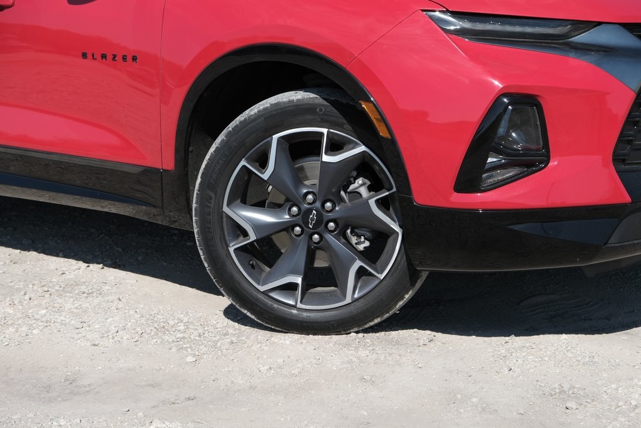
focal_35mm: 67
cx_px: 320
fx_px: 1193
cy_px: 214
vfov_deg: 20.3
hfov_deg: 30.1
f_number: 5
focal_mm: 44.4
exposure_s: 1/1000
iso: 160
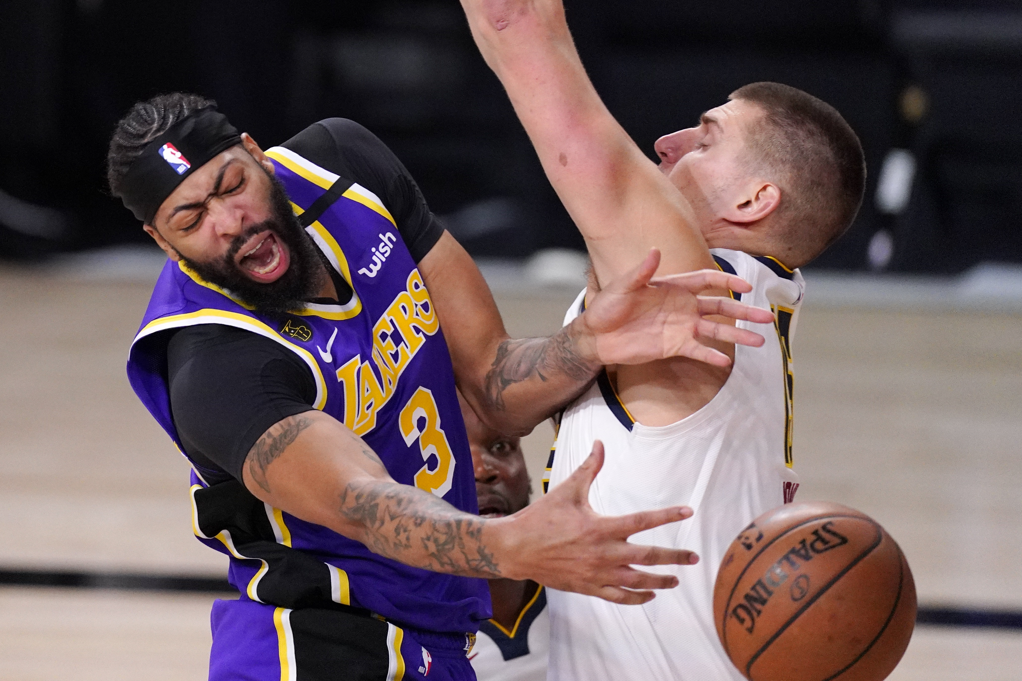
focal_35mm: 600
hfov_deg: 3.4
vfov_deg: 2.3
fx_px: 17032
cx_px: 511
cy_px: 340
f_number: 4
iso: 8000
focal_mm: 600
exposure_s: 1/2000
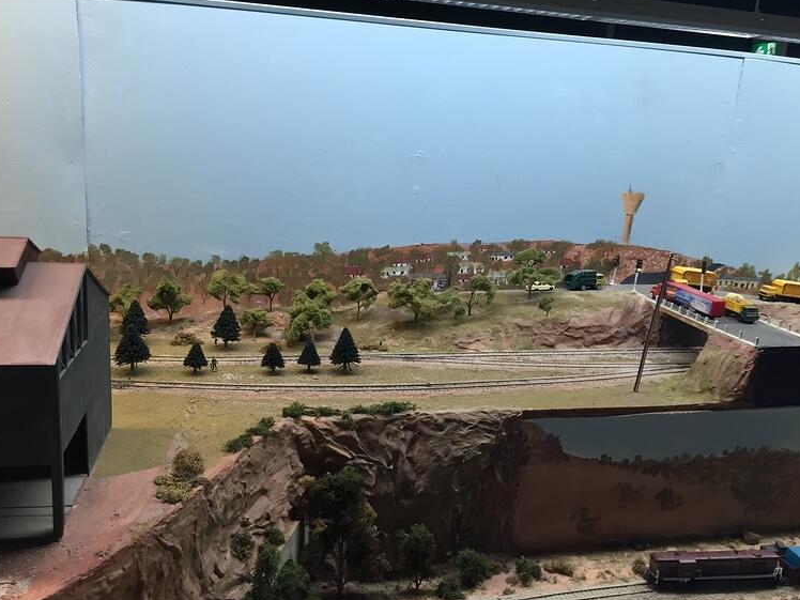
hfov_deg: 58.3
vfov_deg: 45.4
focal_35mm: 31
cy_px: 307
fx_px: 716
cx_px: 396
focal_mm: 4.15
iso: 80
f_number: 2.2
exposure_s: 1/33
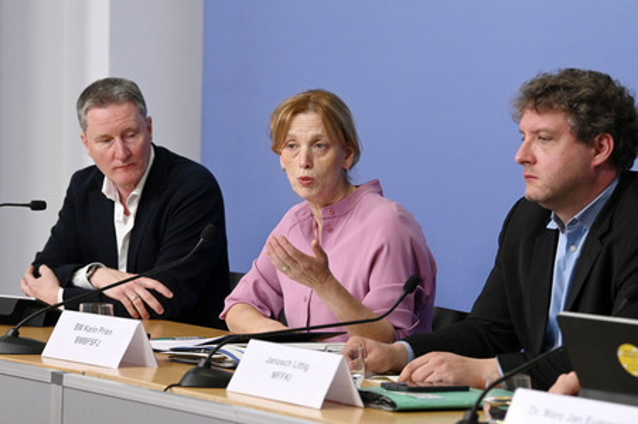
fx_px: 2479
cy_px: 212
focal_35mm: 140
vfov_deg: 9.8
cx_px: 319
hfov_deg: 14.7
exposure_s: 1/800
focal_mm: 140
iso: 4000
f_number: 5.6
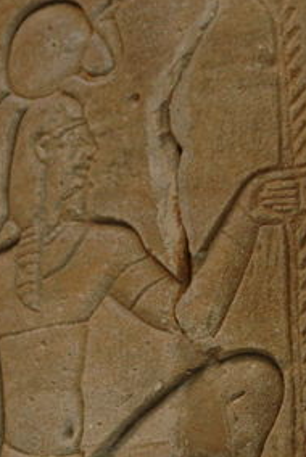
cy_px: 154
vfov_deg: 6.2
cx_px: 214
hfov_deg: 4.2
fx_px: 4212
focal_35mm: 331
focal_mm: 95
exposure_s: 1/40
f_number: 5.3
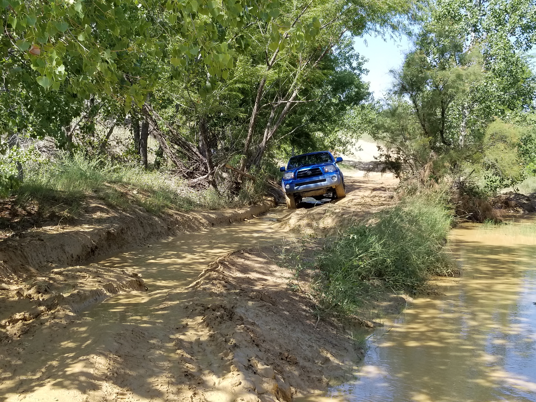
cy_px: 201
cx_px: 268
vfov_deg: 53.1
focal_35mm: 26
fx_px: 403
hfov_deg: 67.3
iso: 50
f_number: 1.7
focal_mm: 4.25
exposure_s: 1/908
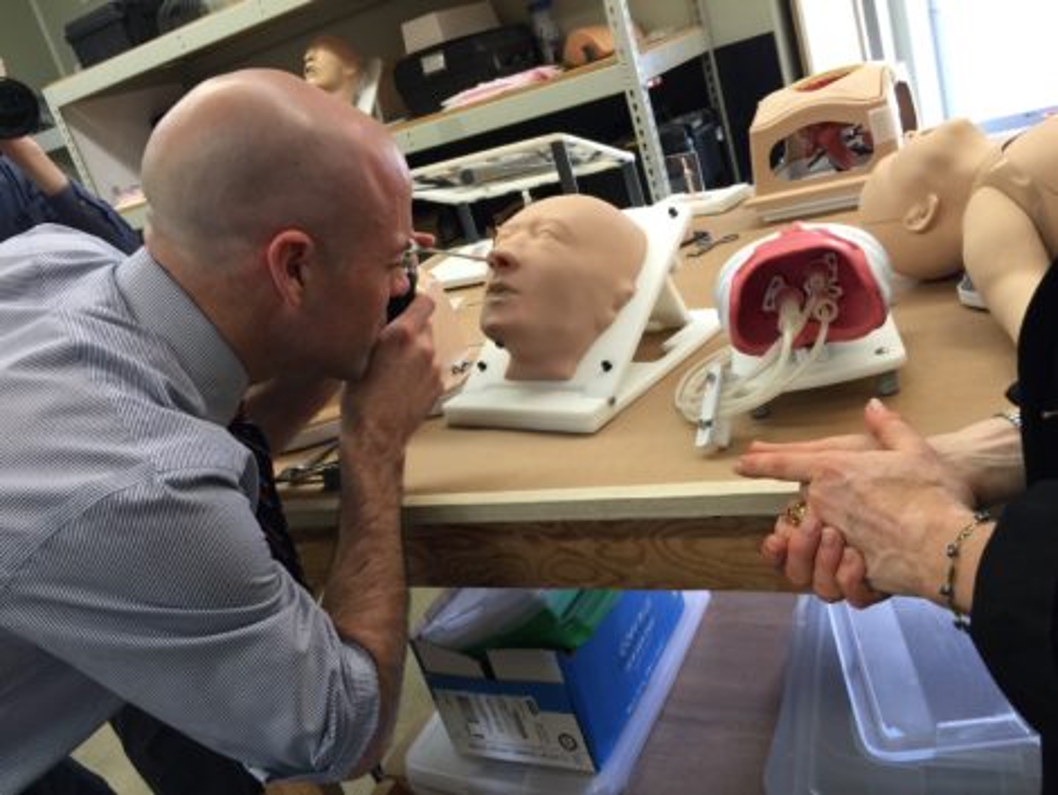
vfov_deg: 48.3
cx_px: 529
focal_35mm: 29
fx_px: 887
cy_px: 398
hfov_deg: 61.6
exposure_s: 1/15
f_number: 2.2
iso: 32
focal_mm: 4.15
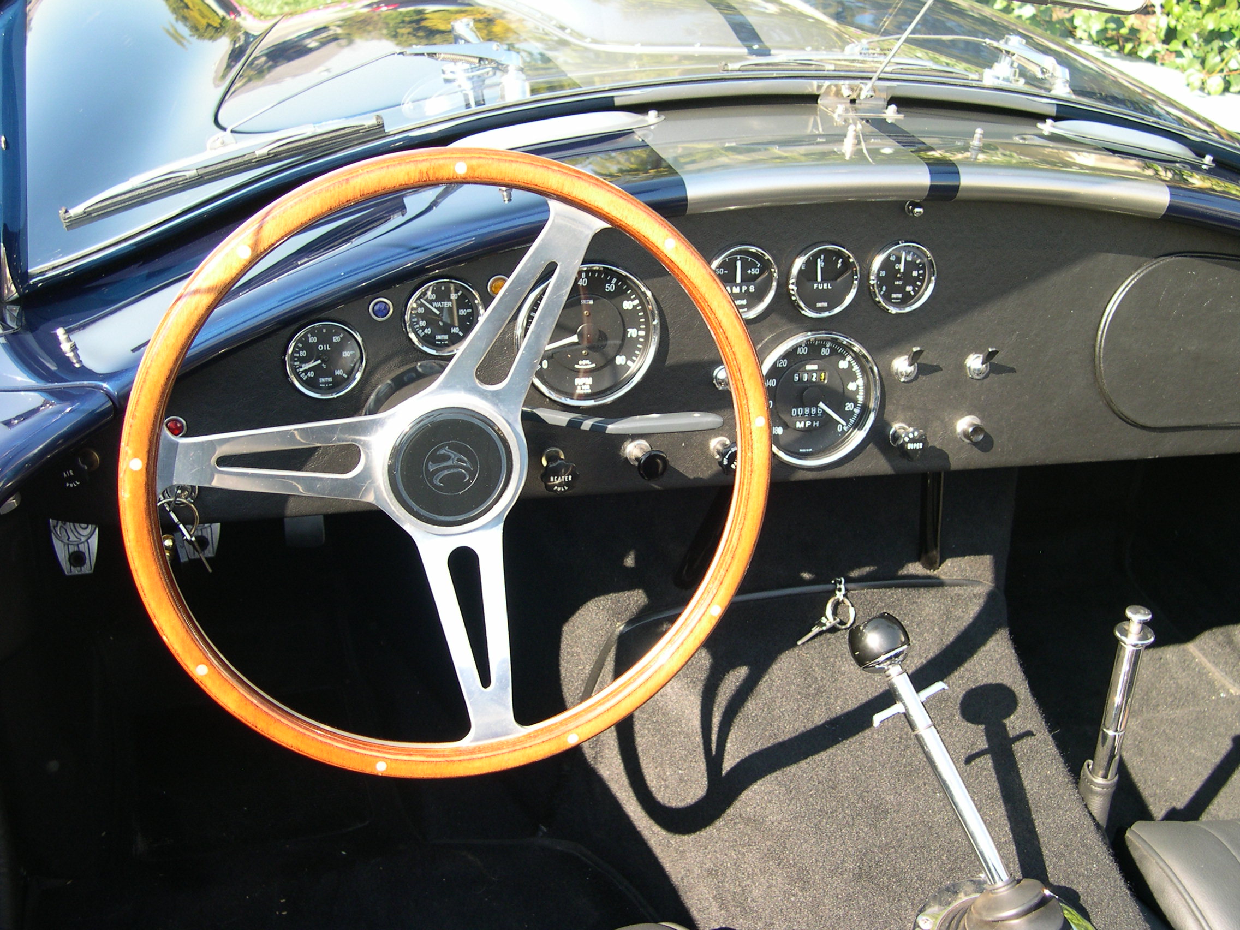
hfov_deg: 49.0
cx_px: 620
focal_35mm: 38
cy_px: 465
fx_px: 1361
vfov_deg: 37.7
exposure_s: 1/143
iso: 100
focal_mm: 8
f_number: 2.8
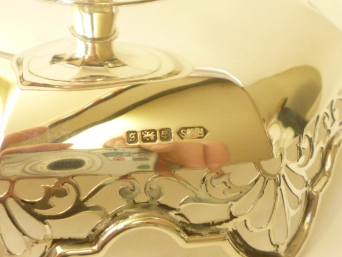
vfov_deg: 22.9
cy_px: 136
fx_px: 633
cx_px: 157
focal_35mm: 64
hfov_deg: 30.2
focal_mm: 5.3
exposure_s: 1/30
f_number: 3.3
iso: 160
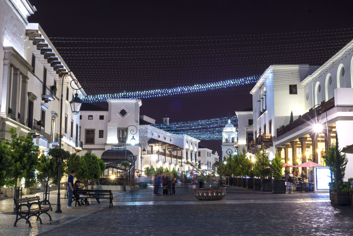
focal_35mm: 50
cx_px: 176
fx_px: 490
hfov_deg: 39.6
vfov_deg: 27.0
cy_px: 118
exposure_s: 10
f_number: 16
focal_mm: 50
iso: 100
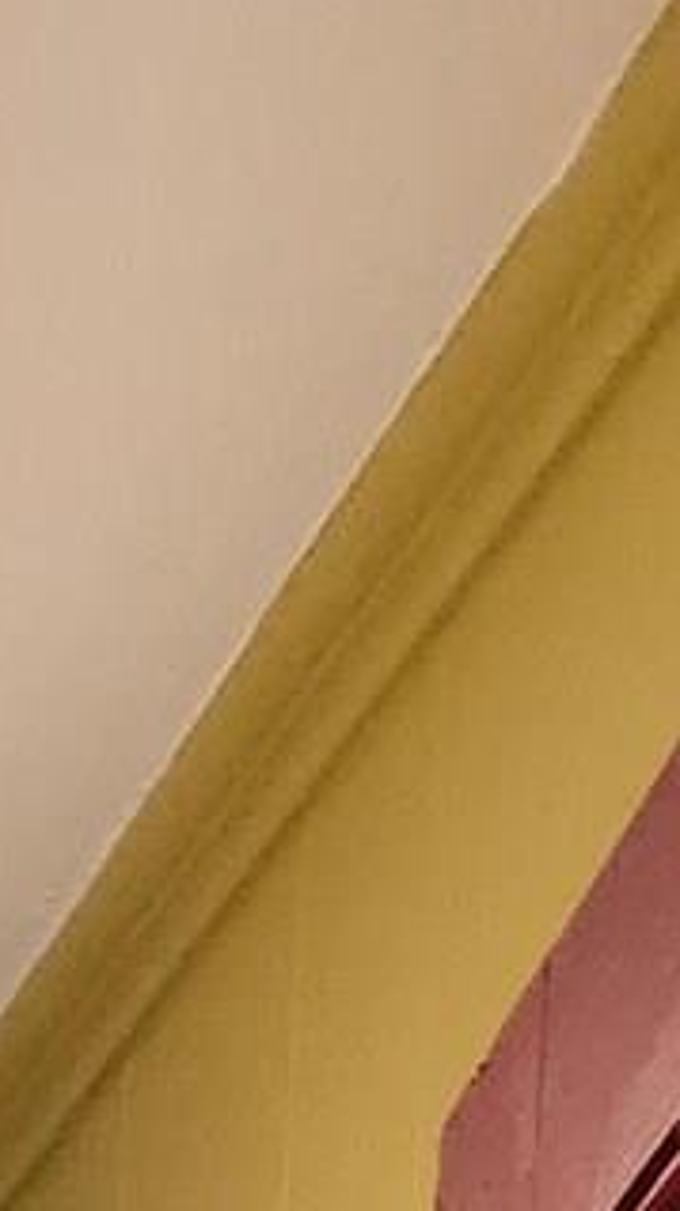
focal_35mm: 181
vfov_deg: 8.9
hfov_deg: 6.0
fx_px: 5813
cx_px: -1626
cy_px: 3975
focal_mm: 5.4
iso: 200
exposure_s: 1/120
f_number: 1.8
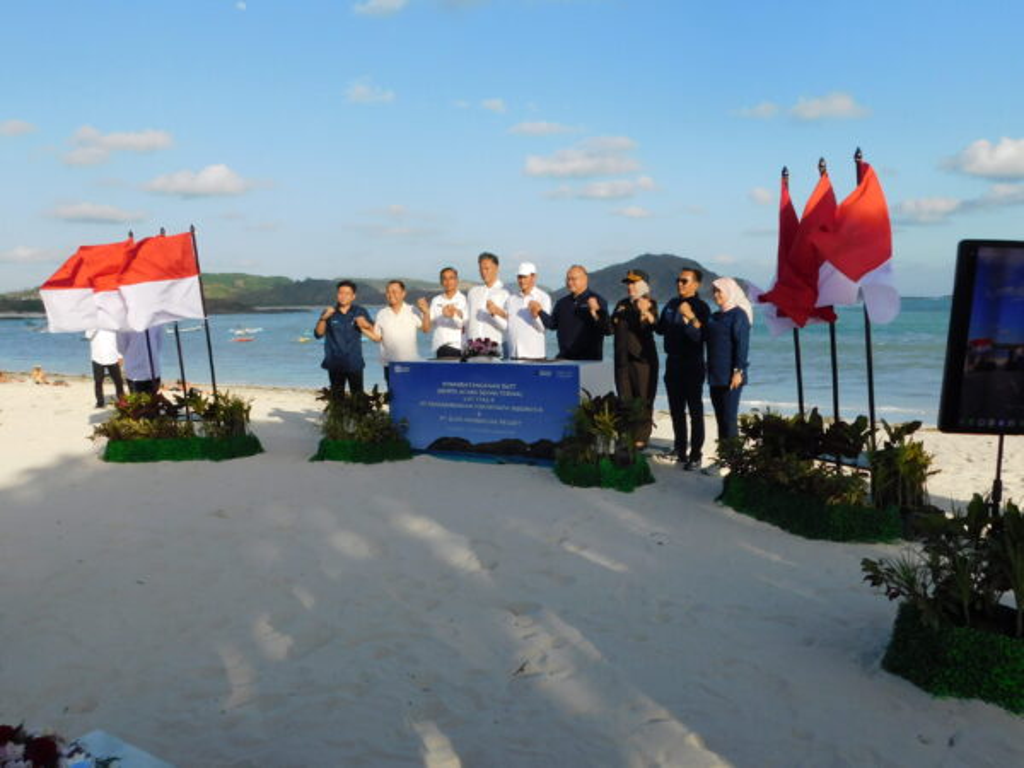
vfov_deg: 46.8
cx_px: 512
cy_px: 384
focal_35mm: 30
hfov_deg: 60.0
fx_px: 887
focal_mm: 5.3
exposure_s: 1/1500
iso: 125
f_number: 3.2
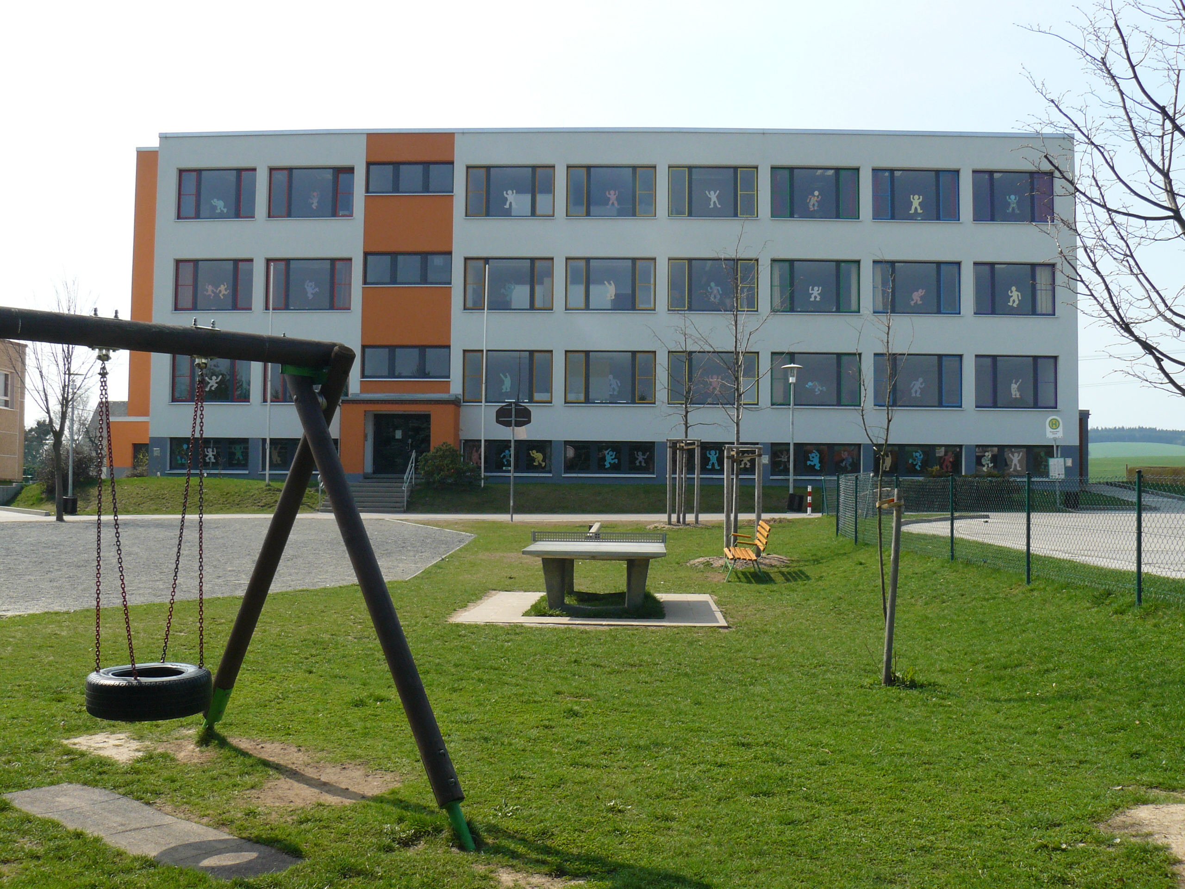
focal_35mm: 36
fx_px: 1232
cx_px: 592
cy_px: 444
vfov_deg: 39.7
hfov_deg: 51.4
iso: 100
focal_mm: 6
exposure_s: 1/320
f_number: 5.6
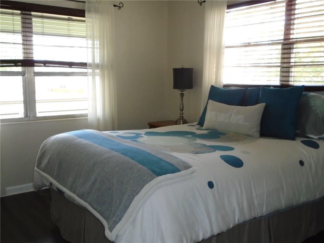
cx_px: 162
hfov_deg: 51.4
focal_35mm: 36
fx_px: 337
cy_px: 122
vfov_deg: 39.7
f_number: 3.8
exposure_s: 1/40
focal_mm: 6.4
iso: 400
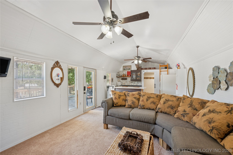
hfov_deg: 104.3
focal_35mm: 14
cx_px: 116
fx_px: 91
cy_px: 78
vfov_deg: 81.2
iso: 1000
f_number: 11
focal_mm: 14
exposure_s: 1/25
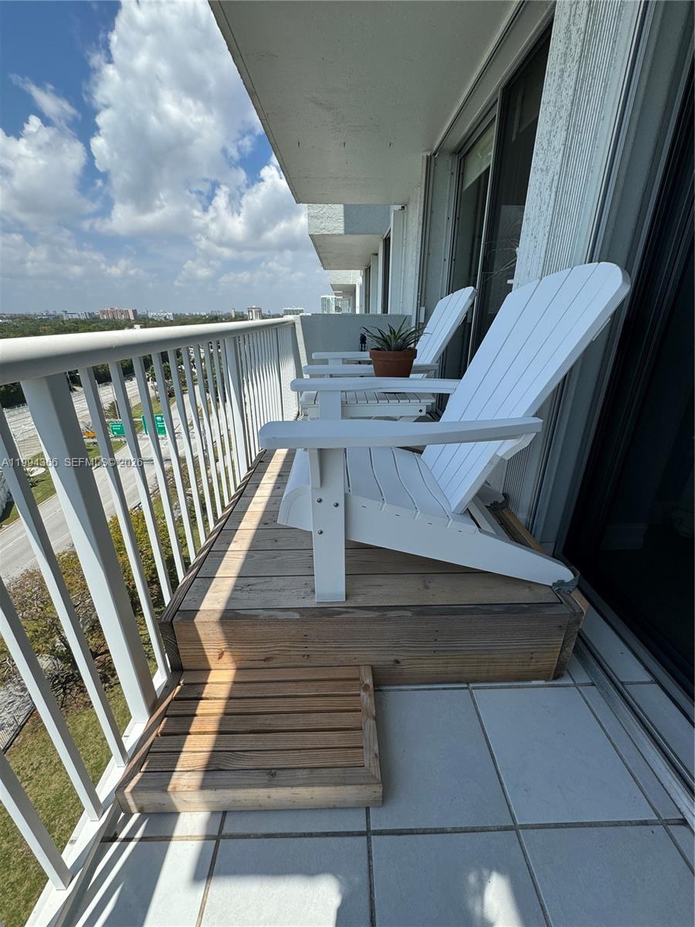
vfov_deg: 102.1
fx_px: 375
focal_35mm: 14
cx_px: 348
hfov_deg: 85.7
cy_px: 464
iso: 50
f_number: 2.2
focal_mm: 2.22
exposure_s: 1/1789
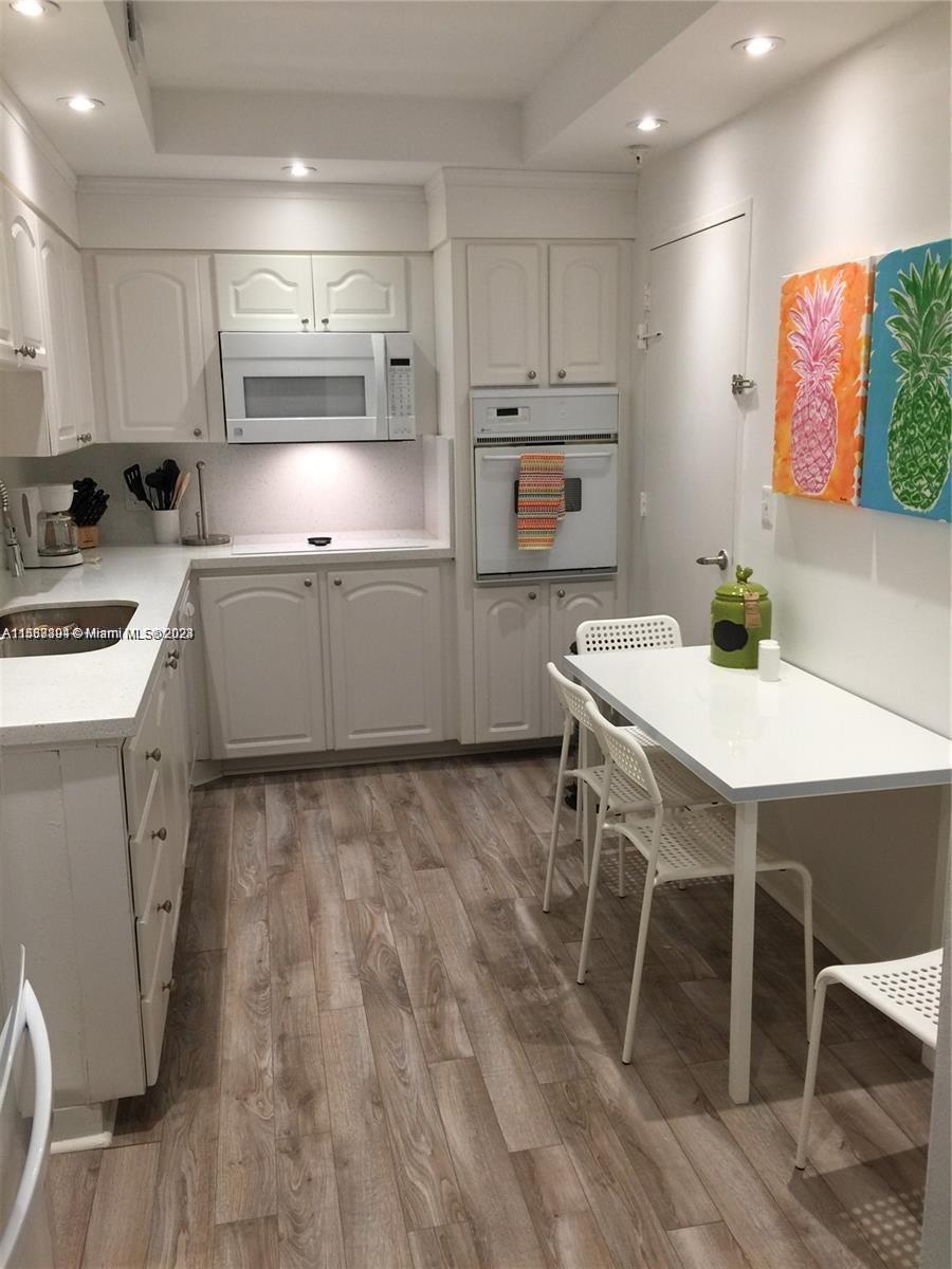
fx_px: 1063
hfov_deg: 48.2
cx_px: 476
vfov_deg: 61.7
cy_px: 634
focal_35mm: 29
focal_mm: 4.15
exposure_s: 1/30
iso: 32
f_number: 2.2
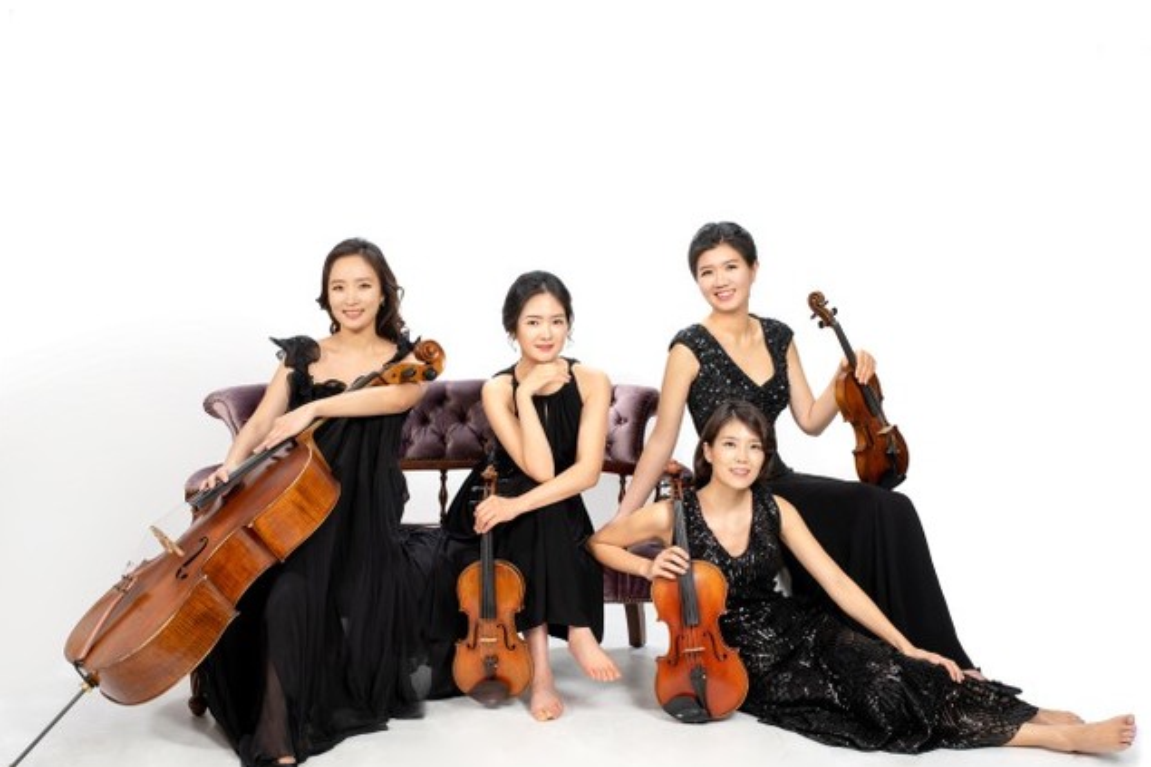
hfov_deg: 43.6
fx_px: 1438
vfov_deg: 29.8
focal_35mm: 45
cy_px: 414
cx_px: 574
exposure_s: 1/125
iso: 400
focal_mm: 55
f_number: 10
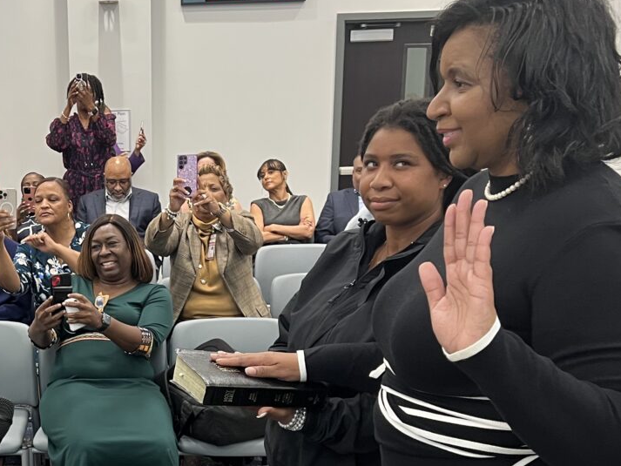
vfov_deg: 25.7
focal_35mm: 56
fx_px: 1005
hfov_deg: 33.0
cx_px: 90
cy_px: 370
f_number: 1.5
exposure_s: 1/60
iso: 160
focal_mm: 5.7
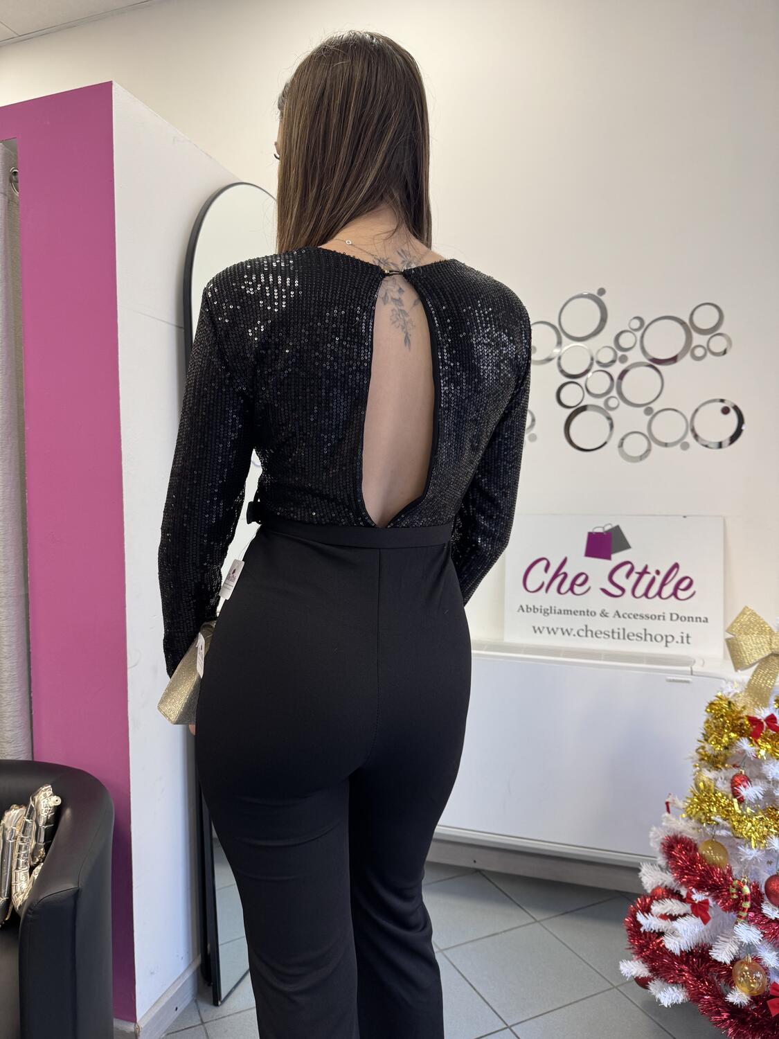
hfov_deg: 56.8
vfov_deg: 71.6
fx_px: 720
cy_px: 520
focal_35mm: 24
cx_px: 390
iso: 100
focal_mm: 6.76
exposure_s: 1/100
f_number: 1.78
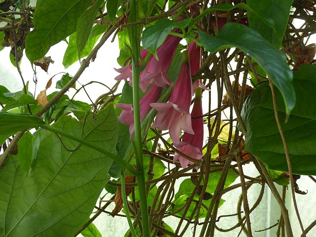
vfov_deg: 29.1
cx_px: 158
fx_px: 456
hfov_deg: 38.2
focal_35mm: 50
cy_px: 118
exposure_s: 1/60
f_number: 4.1
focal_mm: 9
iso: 200
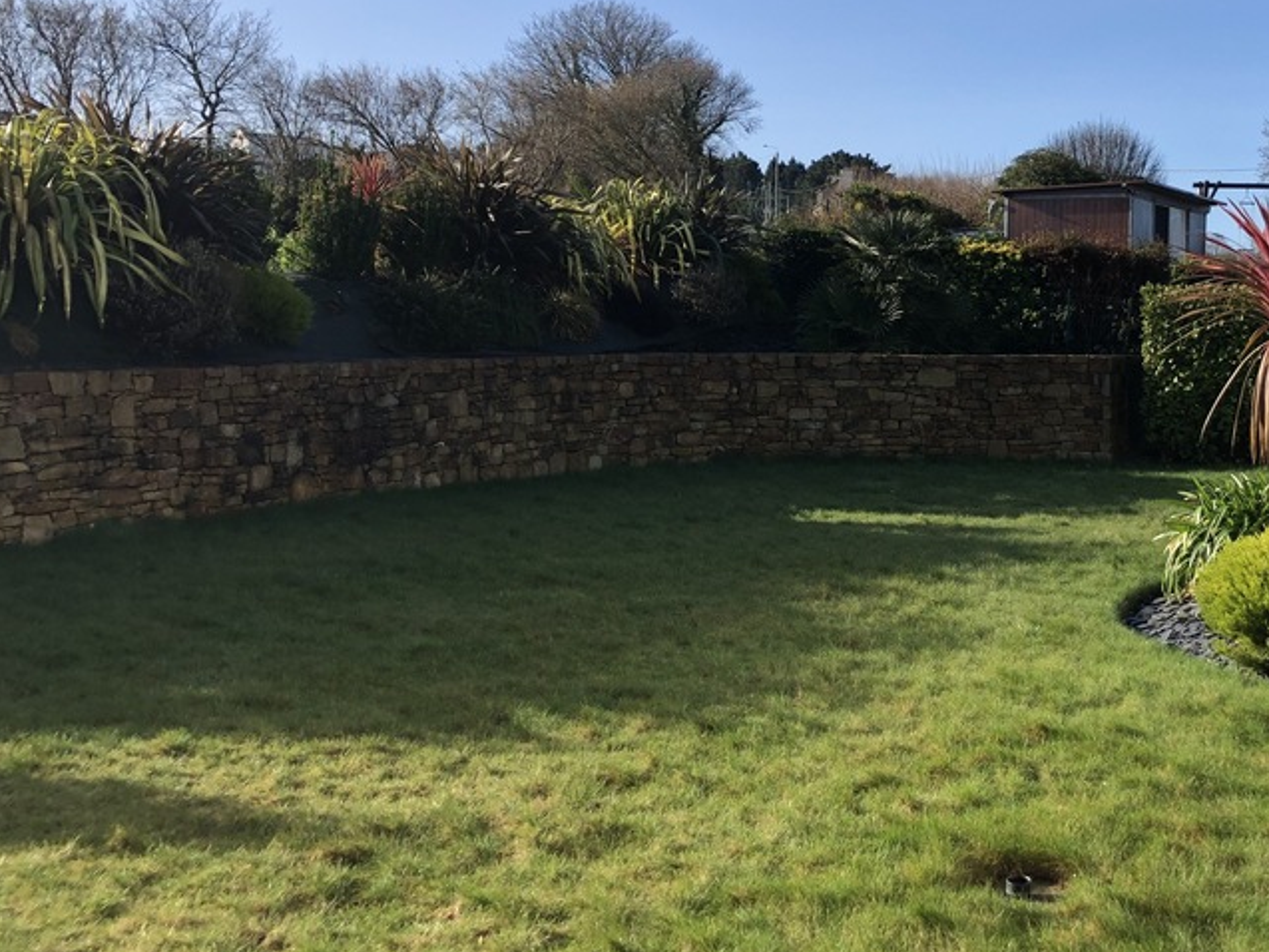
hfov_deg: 40.6
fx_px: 1650
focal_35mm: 45
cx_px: 986
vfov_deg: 32.1
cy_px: 408
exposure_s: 1/1200
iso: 20
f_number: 1.8
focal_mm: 3.99
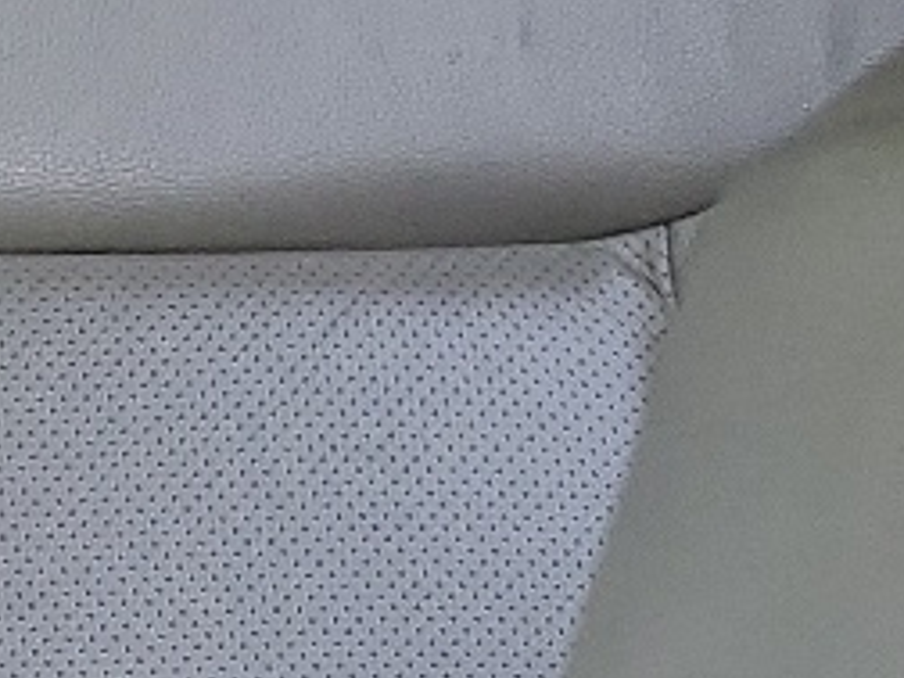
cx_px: -1514
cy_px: 387
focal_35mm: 165
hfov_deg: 9.9
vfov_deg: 9.0
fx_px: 4309
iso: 50
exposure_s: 1/123
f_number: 1.5
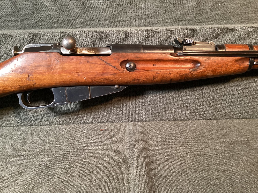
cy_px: 96
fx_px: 231
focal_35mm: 31
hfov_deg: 58.3
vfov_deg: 45.4
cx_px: 129
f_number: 2.4
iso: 400
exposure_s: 1/40
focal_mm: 3.3
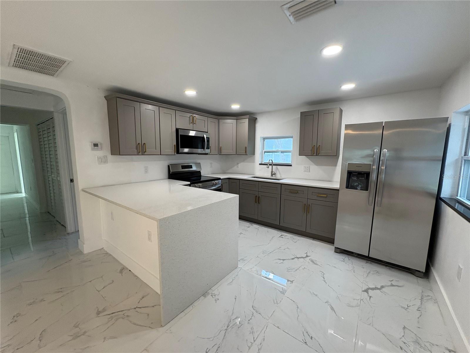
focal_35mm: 14
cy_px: 176
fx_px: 190
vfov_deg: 85.7
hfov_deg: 102.1
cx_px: 235
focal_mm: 2.22
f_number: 2.2
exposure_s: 1/120
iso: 200
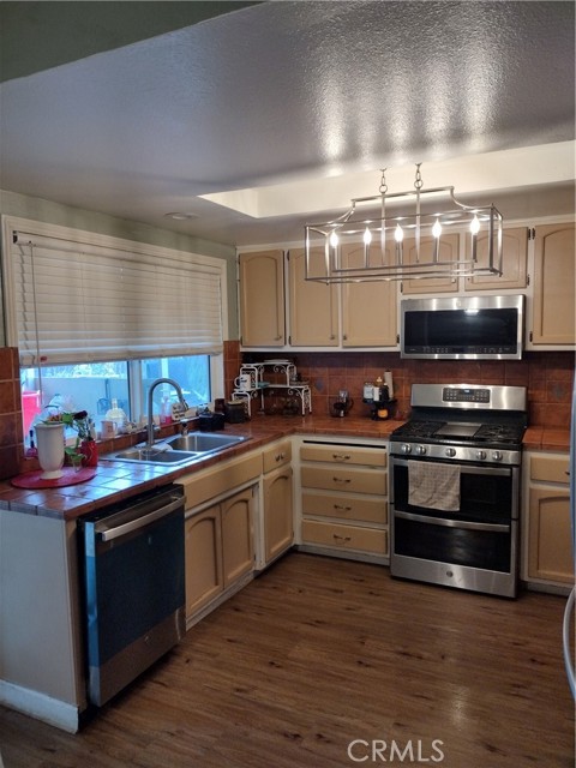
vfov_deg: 65.3
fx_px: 599
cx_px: 288
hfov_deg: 51.4
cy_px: 384
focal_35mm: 27
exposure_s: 1/40
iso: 194
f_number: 1.7
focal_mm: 4.71
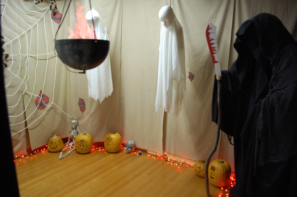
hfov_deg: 67.4
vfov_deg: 47.8
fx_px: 223
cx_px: 148
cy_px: 98
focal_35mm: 27
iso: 800
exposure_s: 1/15
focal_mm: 18
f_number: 3.5
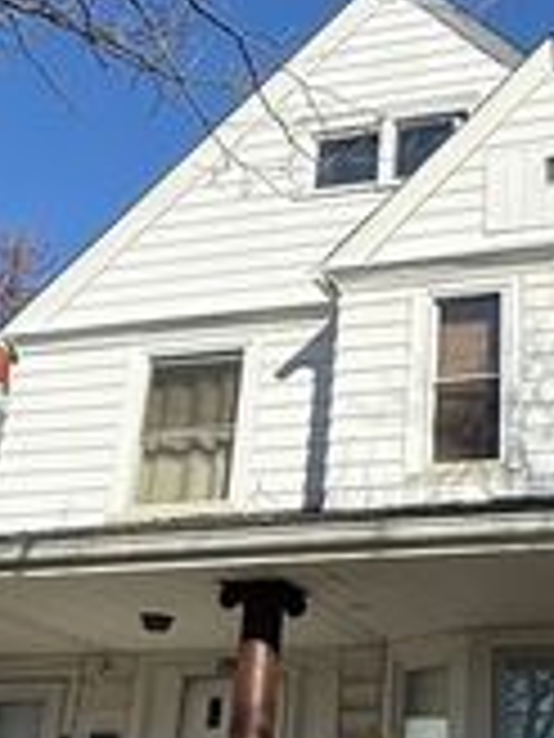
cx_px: 473
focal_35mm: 57
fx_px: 1216
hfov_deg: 25.1
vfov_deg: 33.8
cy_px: 335
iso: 50
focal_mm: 2.22
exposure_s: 1/2717
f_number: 2.2
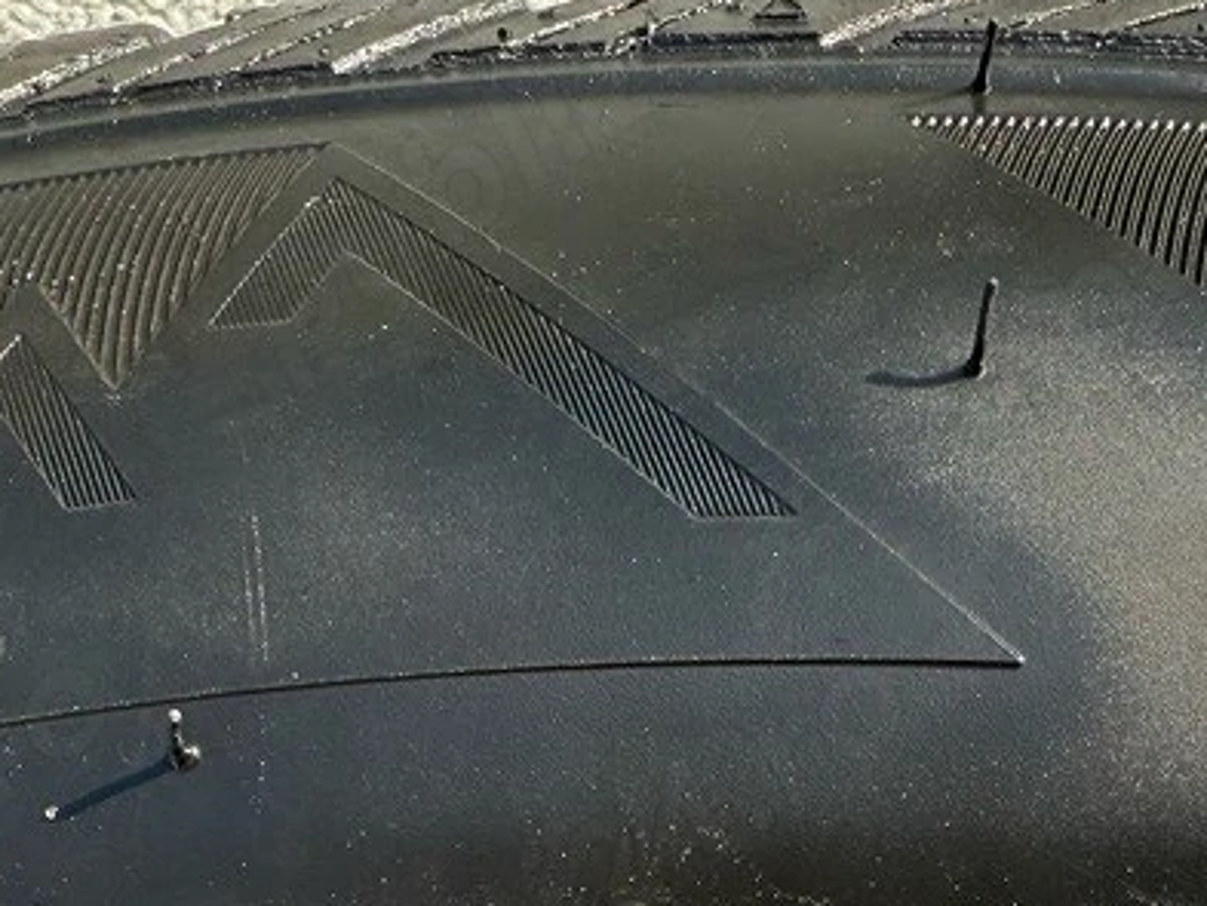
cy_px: 934
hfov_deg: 31.5
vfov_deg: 22.9
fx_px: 2128
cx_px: 777
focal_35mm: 61
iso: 64
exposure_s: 1/448
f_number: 2.2
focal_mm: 2.22
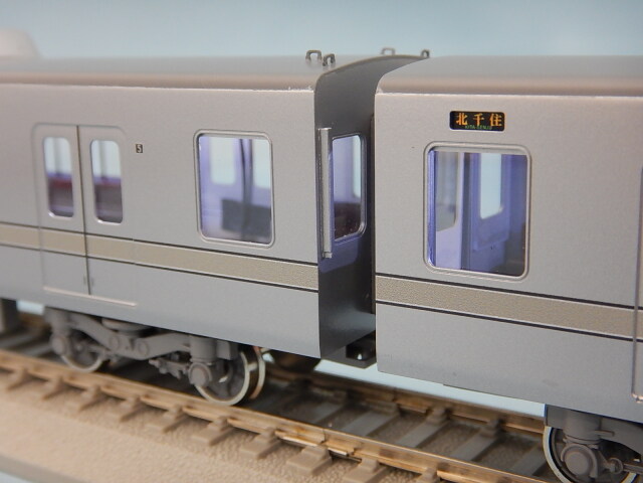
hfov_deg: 36.8
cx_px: 322
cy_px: 242
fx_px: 966
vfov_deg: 28.0
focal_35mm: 52
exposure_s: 1/20
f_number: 4.3
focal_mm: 9.2
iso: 400
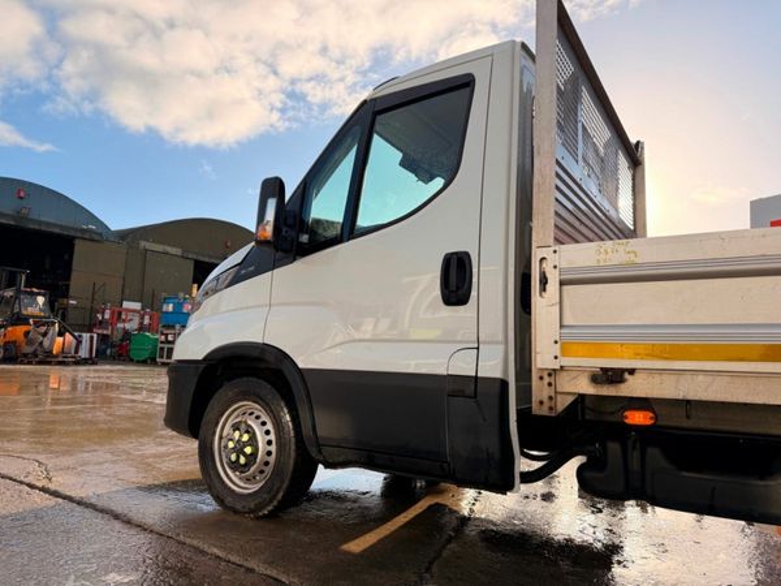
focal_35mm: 24
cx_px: 390
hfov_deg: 71.6
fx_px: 541
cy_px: 293
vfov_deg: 56.8
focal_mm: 6.76
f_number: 1.78
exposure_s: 1/3021
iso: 100
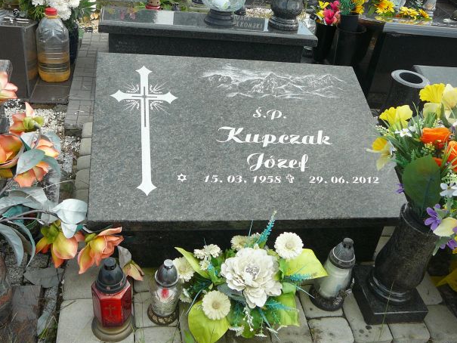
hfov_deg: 50.1
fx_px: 489
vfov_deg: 38.7
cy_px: 172
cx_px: 230
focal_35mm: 37
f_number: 2.8
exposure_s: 1/320
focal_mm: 5.2
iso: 80
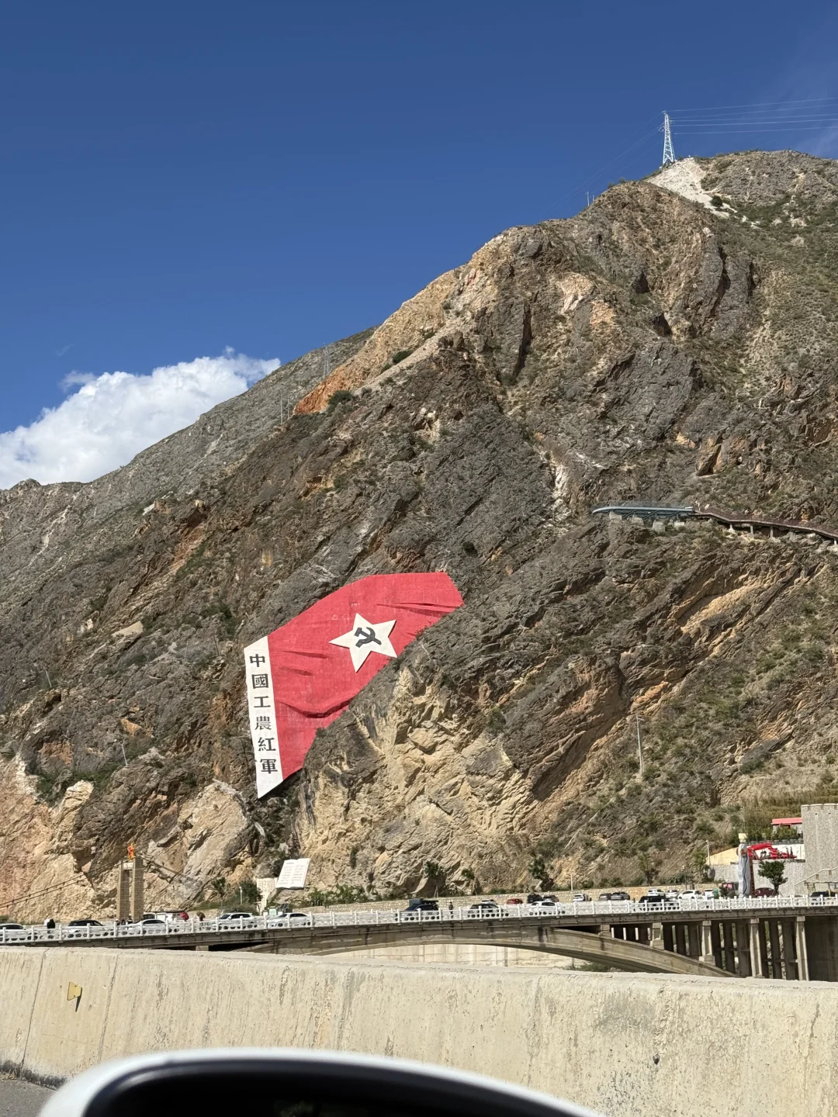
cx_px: 419
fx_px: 1549
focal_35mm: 48
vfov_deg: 39.7
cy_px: 558
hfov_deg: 30.3
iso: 64
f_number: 1.78
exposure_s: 1/6024
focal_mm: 6.76
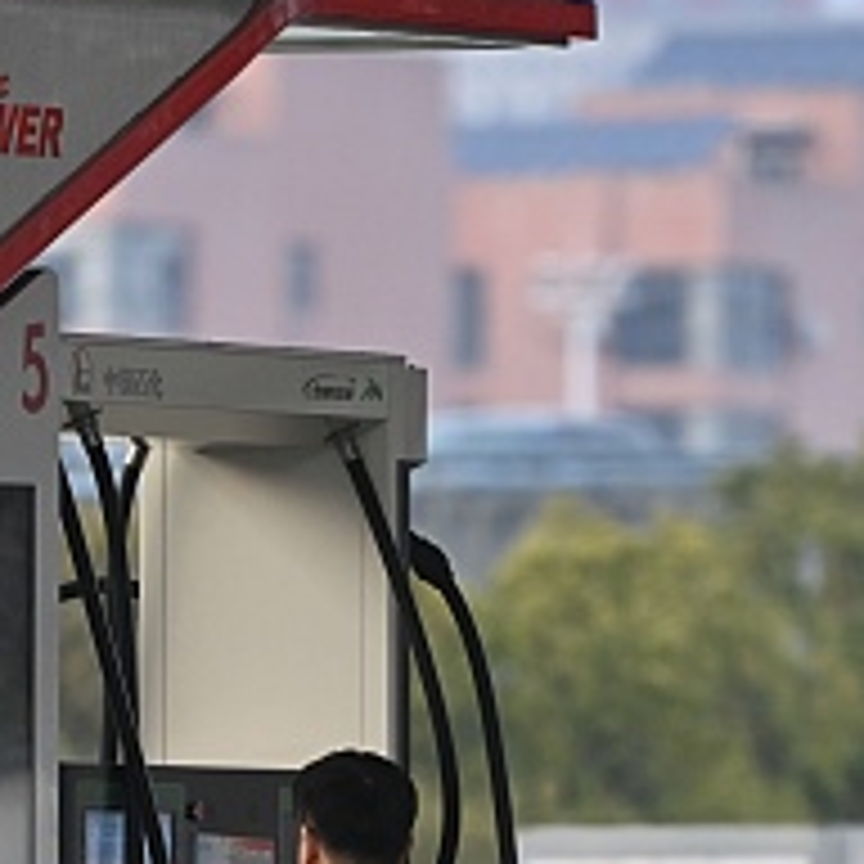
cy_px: 988
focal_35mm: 709
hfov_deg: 2.5
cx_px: 468
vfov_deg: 2.5
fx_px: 20021
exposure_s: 1/800
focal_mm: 200
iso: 400
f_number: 2.8
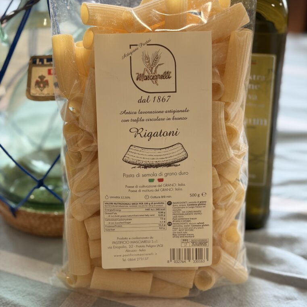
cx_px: 155
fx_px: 622
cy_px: 113
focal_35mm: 62
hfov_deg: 27.7
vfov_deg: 27.6
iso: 32
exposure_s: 1/50
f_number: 1.6
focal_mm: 5.96
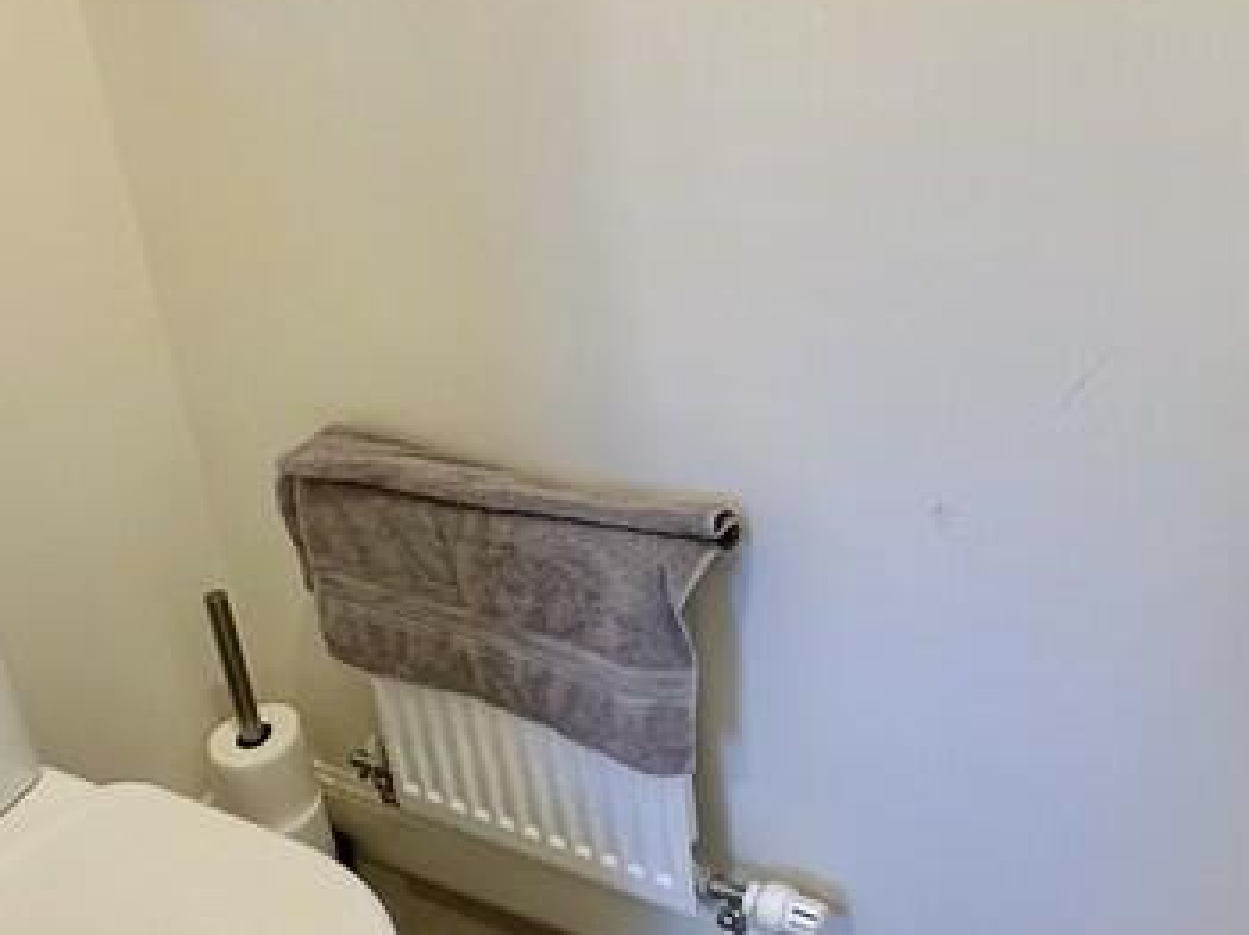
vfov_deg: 34.9
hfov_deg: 45.3
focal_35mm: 41
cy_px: 346
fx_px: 1478
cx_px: 799
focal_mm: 2.22
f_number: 2.2
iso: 200
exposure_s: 1/100
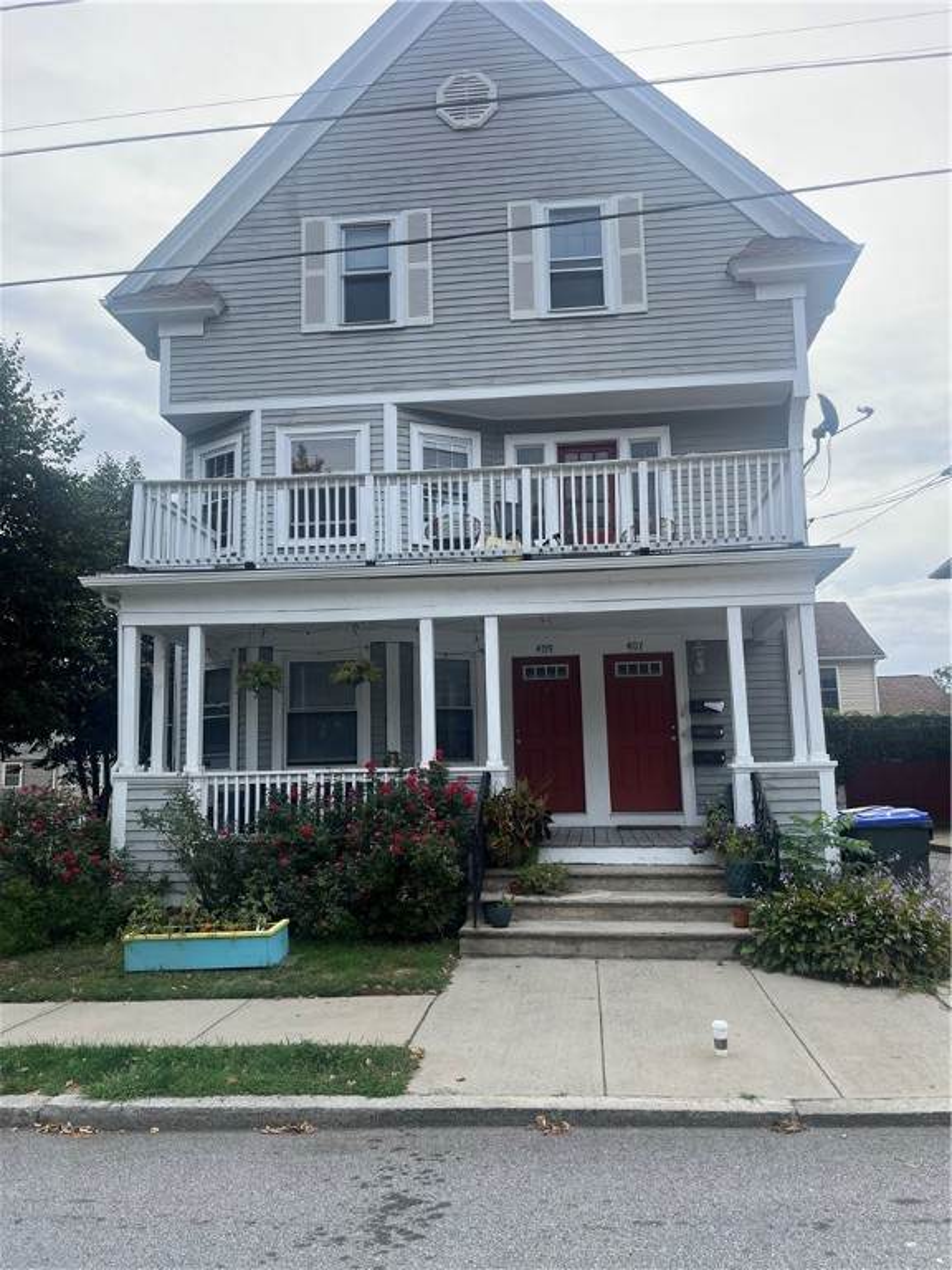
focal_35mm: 26
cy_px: 635
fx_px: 953
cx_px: 476
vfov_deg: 67.3
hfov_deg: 53.1
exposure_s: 1/1404
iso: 50
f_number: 1.6
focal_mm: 5.1
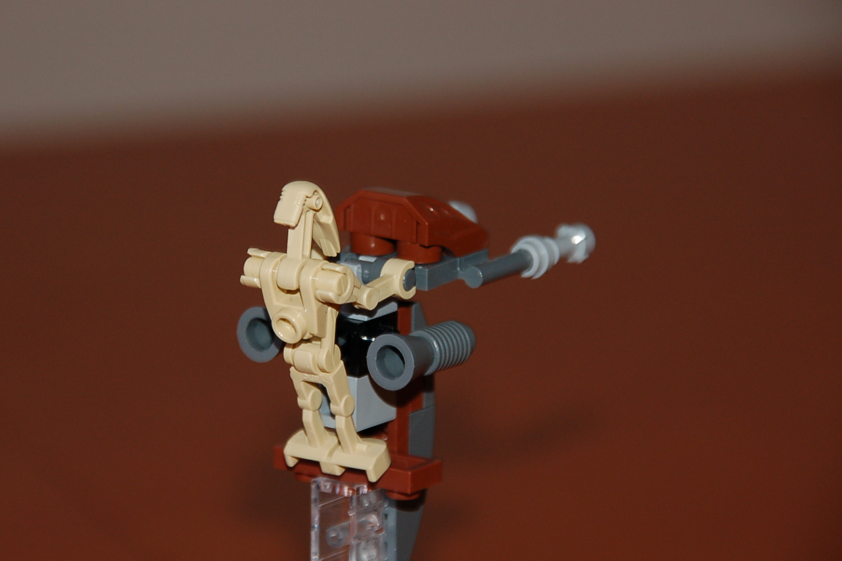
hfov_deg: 5.9
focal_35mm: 347
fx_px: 8111
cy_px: 274
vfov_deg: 4.0
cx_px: 382
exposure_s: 1/60
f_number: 6.3
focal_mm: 200
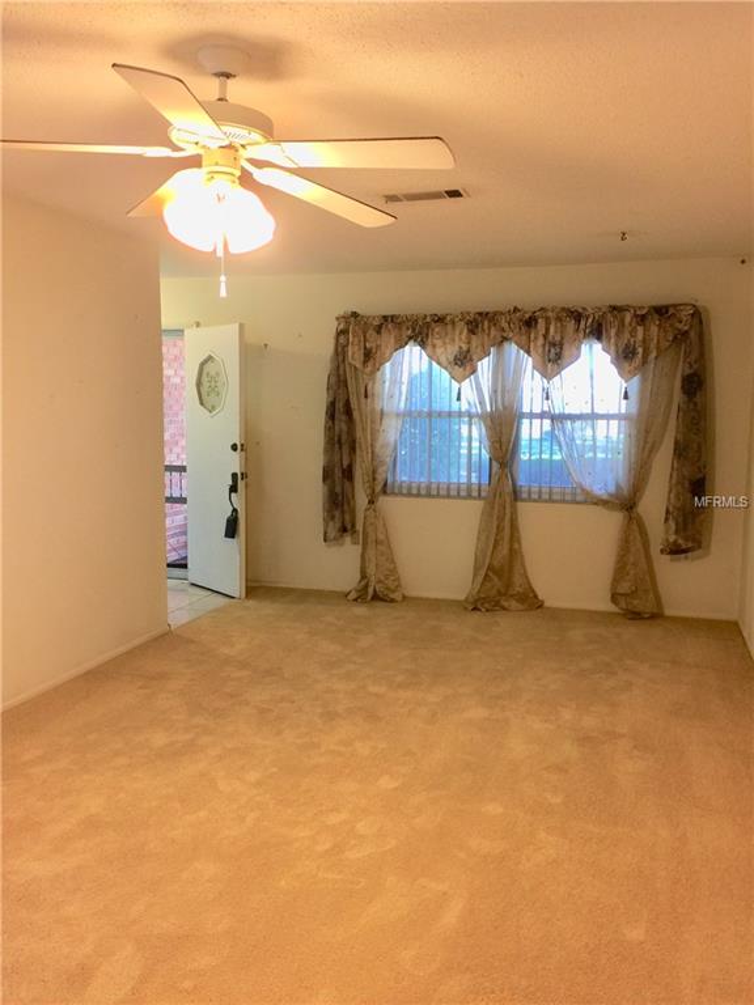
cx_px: 377
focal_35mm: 29
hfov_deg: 48.2
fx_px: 842
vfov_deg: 61.7
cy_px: 502
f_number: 2.2
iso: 32
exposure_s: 1/15
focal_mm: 4.15
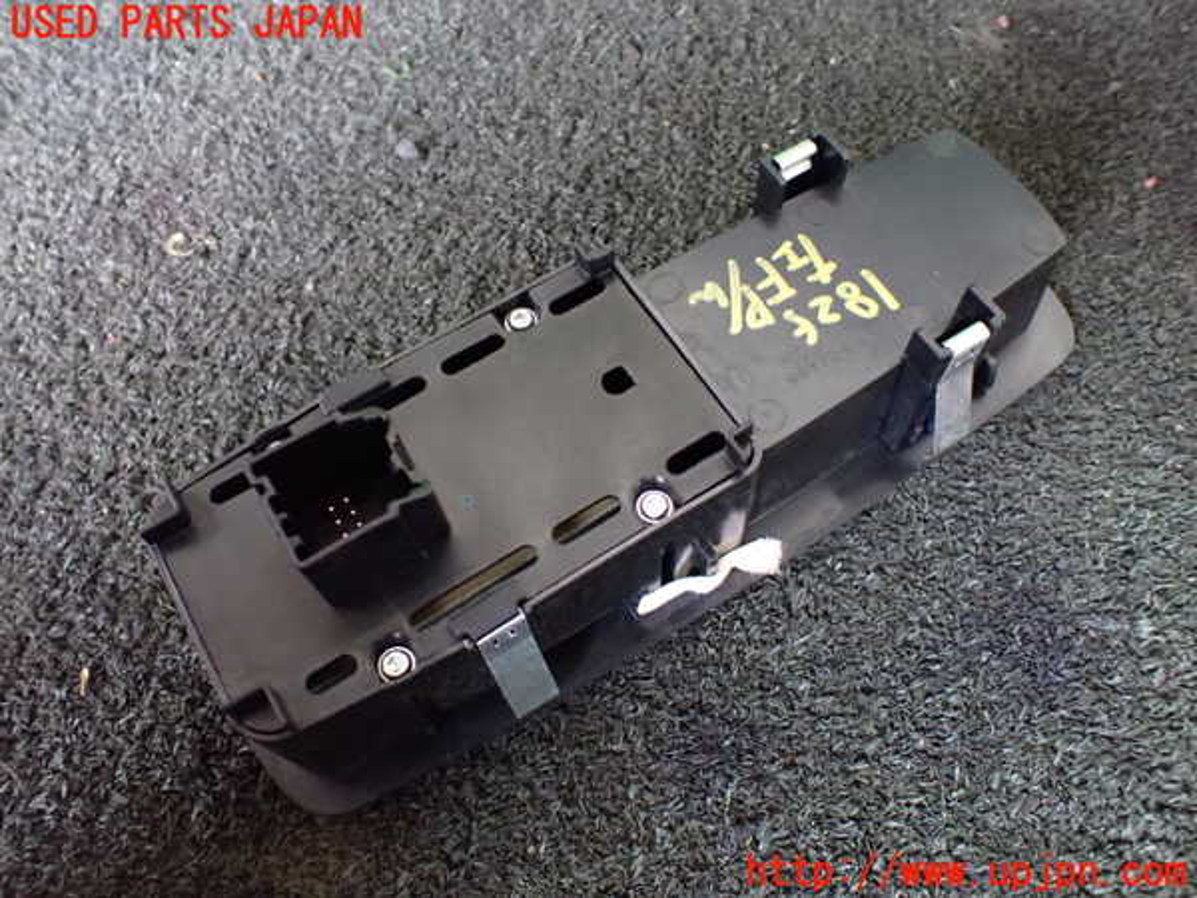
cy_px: 449
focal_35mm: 30
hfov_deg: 60.0
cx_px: 598
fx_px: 1037
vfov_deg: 46.8
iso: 1250
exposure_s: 1/30
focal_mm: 5.4
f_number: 2.3
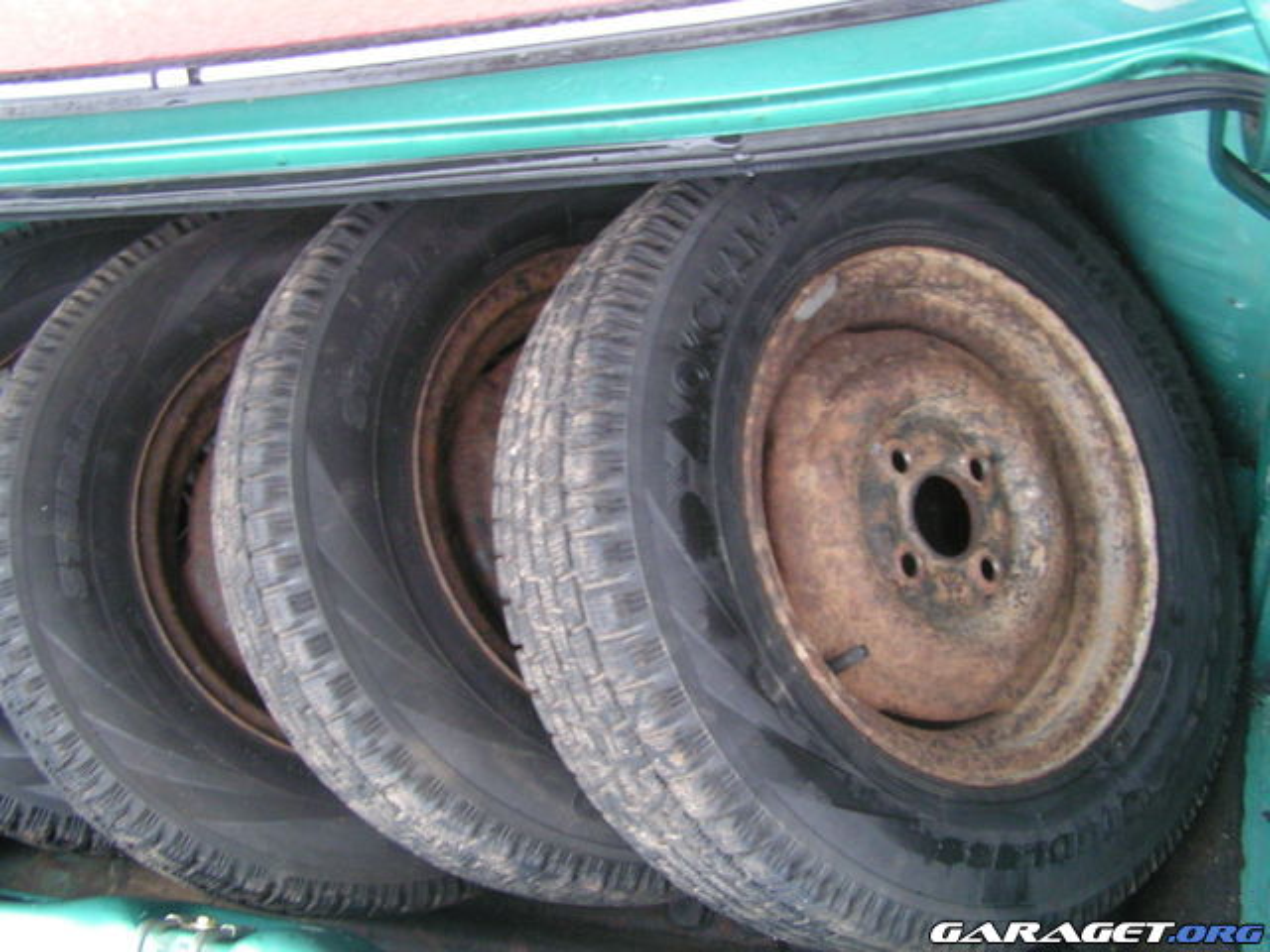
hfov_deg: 49.0
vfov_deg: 37.7
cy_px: 476
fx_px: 1394
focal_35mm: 38
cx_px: 635
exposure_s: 1/8
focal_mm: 5.8
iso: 200
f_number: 2.8
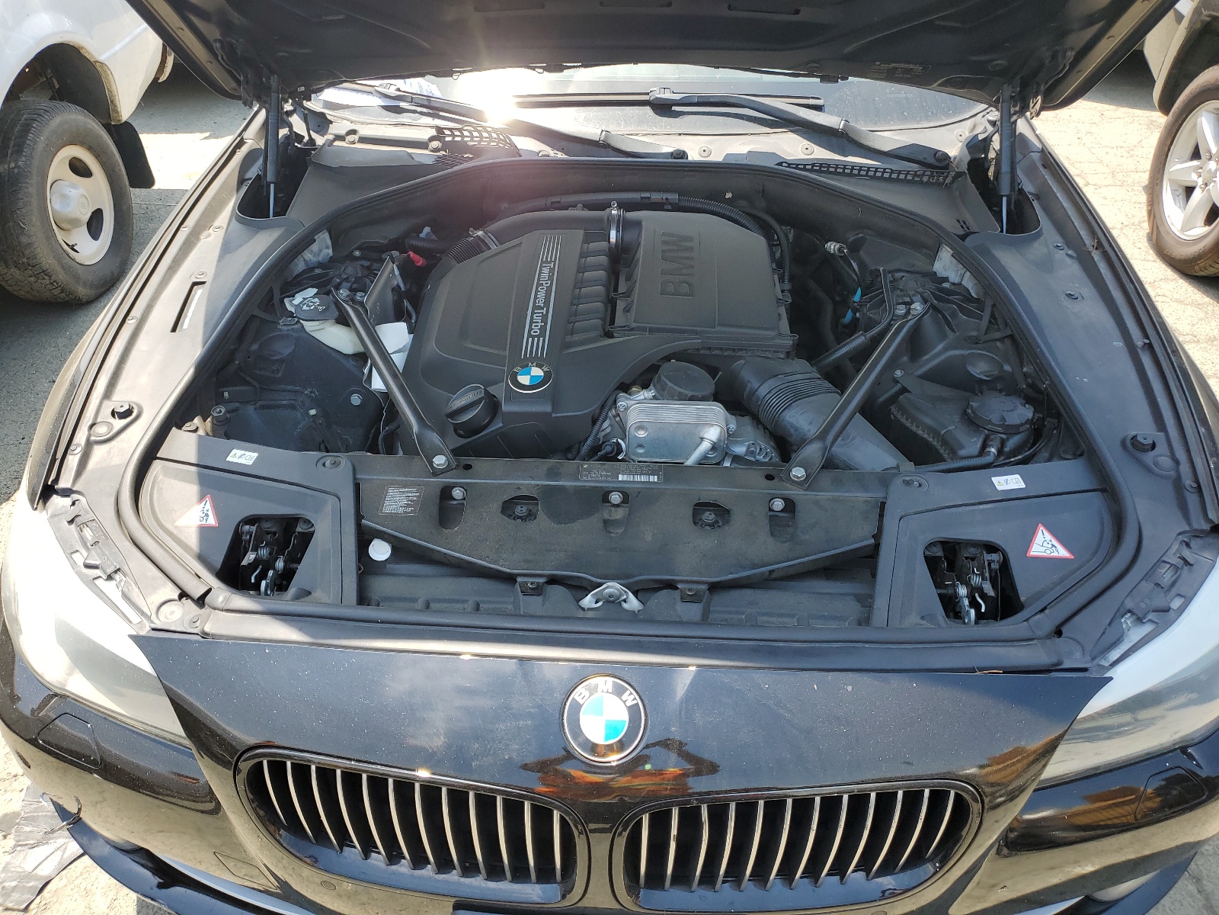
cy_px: 458
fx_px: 916
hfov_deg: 67.3
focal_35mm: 26
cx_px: 610
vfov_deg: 53.1
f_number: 1.5
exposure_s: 1/909
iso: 50
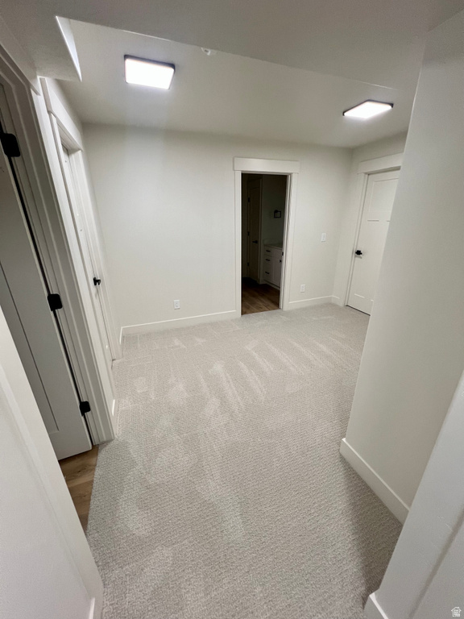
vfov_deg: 106.2
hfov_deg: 89.9
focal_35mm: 13
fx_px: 232
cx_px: 232
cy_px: 310
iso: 160
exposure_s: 1/120
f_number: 1.8
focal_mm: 1.57
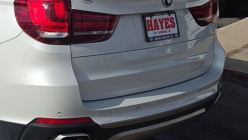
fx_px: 533
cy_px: 17
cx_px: -2
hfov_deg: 24.9
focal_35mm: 81
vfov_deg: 14.8
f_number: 1.8
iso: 57
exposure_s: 1/10000
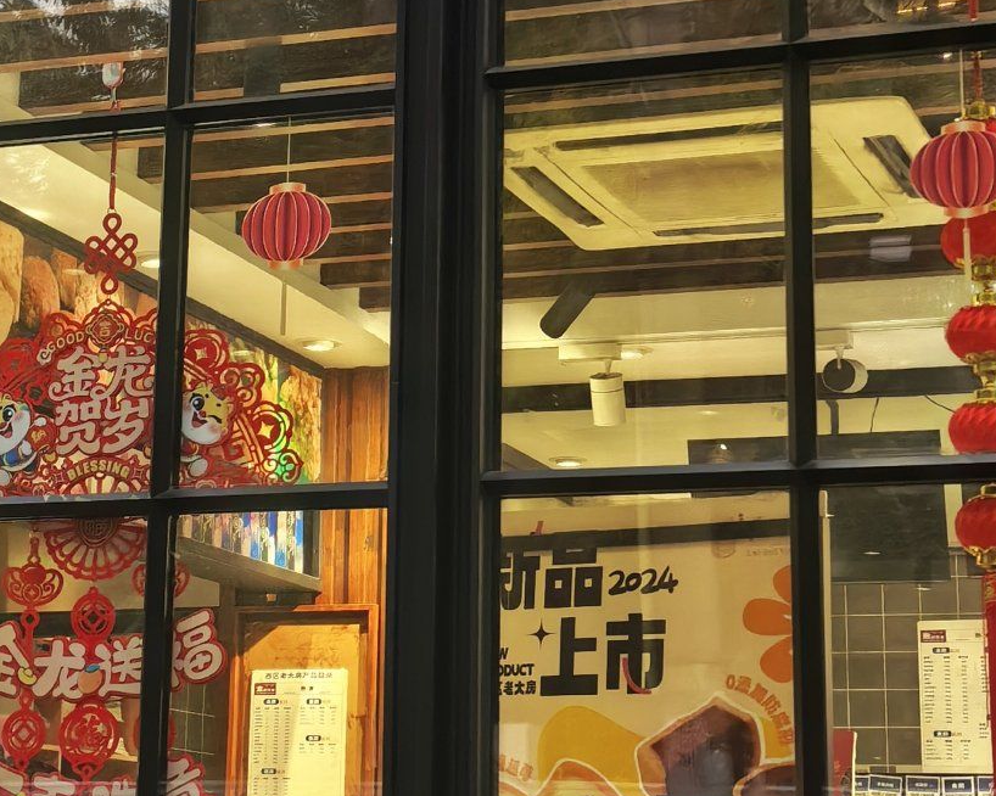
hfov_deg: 21.7
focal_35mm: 88
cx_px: 381
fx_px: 2593
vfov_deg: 17.4
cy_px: 271
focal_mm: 5.75
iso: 100
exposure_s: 1/100
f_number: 2
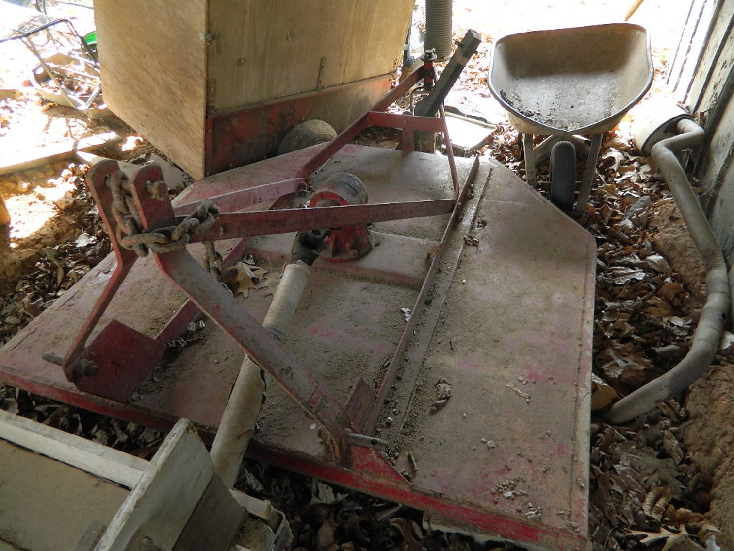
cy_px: 276
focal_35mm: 25
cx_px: 367
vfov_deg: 54.9
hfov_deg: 69.4
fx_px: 530
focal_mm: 4.5
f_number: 3.1
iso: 160
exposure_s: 1/30
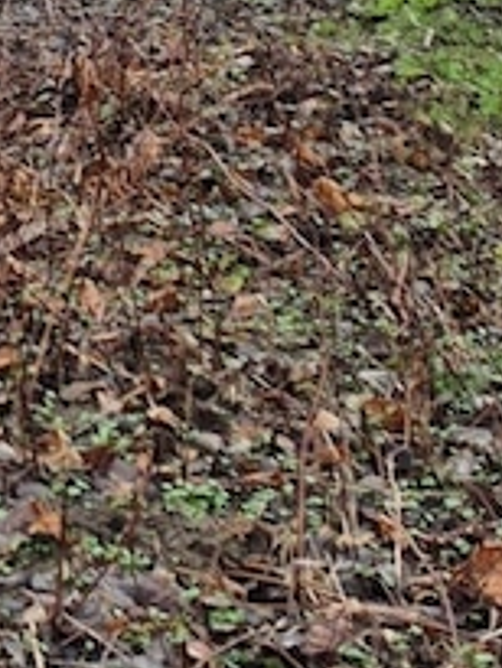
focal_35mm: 115
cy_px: -349
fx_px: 2221
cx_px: -587
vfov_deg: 15.7
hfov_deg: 11.3
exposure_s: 1/470
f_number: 1.8
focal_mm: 5.4
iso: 25
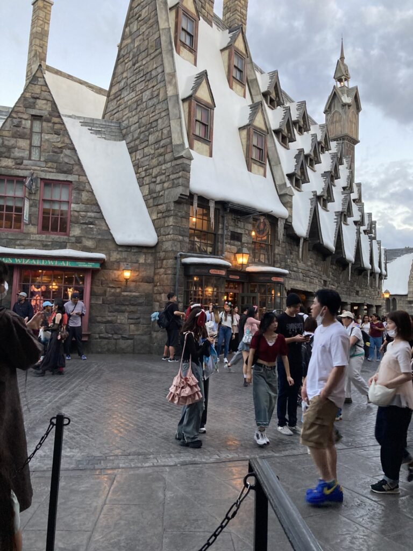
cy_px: 276
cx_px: 206
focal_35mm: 28
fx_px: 445
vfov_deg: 63.4
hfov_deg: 49.7
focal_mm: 3.99
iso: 100
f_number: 1.8
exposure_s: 1/60
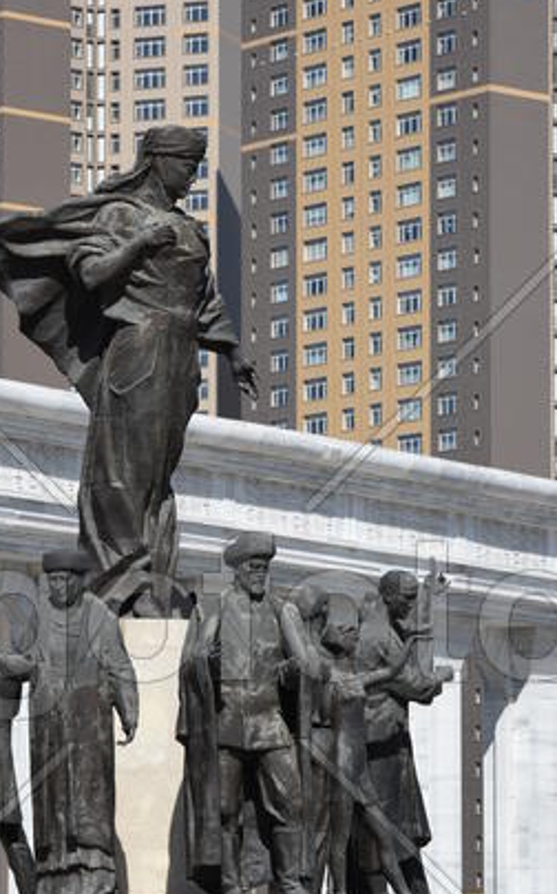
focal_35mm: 187
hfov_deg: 7.0
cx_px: 189
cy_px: 626
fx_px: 4542
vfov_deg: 11.2
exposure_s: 1/400
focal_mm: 85
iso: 200
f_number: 10
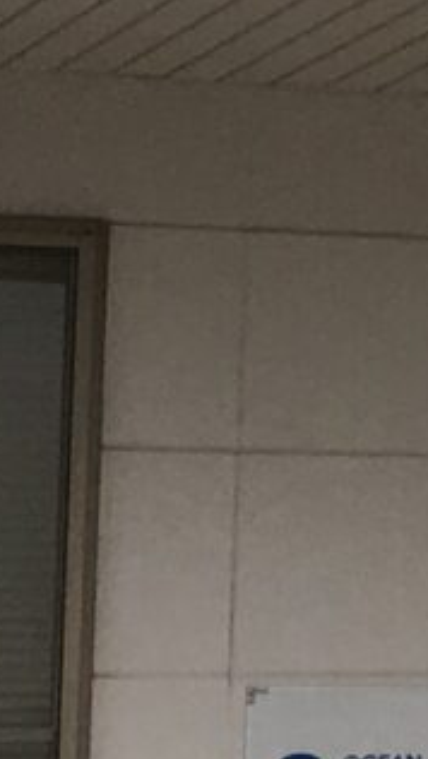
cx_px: 2522
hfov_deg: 4.0
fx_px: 5159
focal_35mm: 256
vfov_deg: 8.4
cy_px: 168
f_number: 2.2
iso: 25
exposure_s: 1/574
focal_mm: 4.15
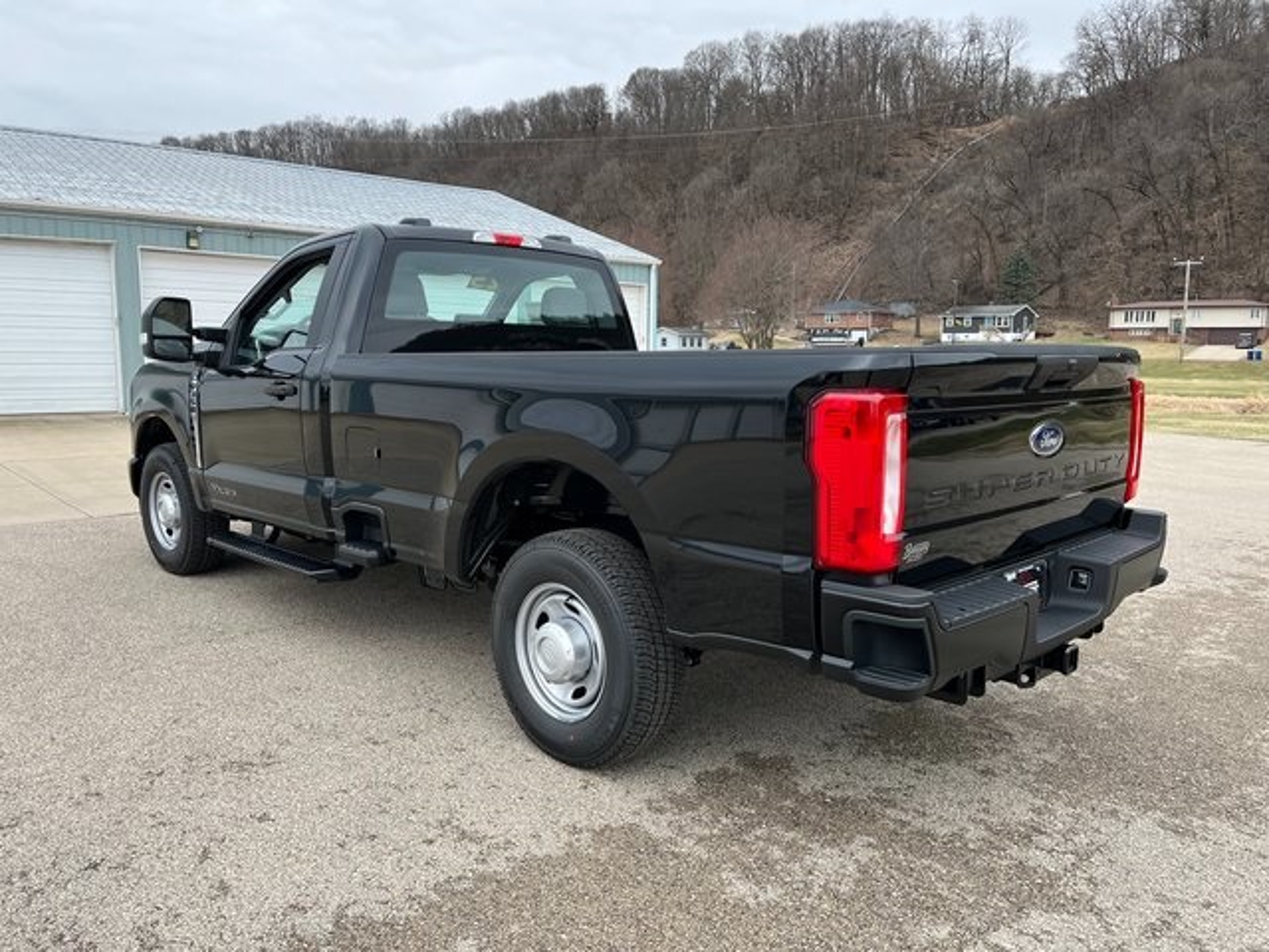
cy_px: 476
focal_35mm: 26
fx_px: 953
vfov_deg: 53.1
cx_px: 634
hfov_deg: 67.3
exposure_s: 1/696
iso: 50
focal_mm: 5.1
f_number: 1.6
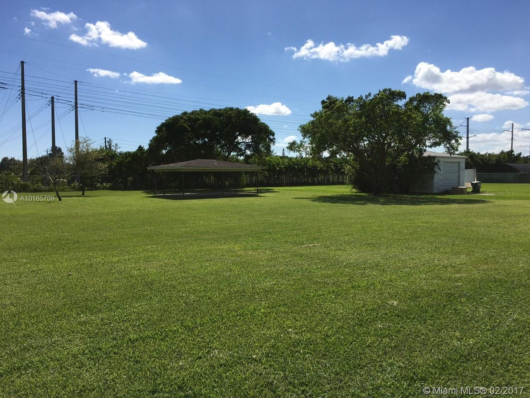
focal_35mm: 29
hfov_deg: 61.7
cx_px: 265
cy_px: 199
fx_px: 444
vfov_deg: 48.2
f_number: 2.2
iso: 25
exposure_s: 1/2849
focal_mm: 4.15
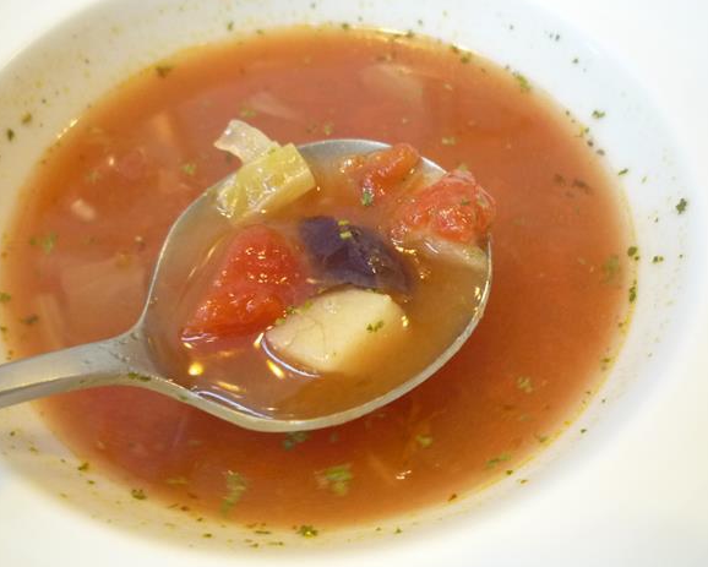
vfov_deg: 53.2
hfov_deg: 64.0
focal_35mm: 27
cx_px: 344
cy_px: 284
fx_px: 566
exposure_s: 1/15
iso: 400
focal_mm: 4.4
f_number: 2.8
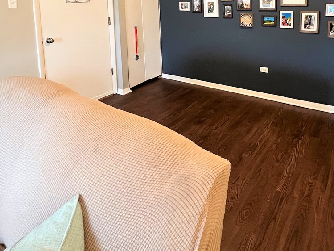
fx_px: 241
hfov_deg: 68.8
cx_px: 197
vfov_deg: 49.2
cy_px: 27
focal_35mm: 25
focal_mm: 1.57
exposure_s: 1/60
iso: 640
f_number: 1.8
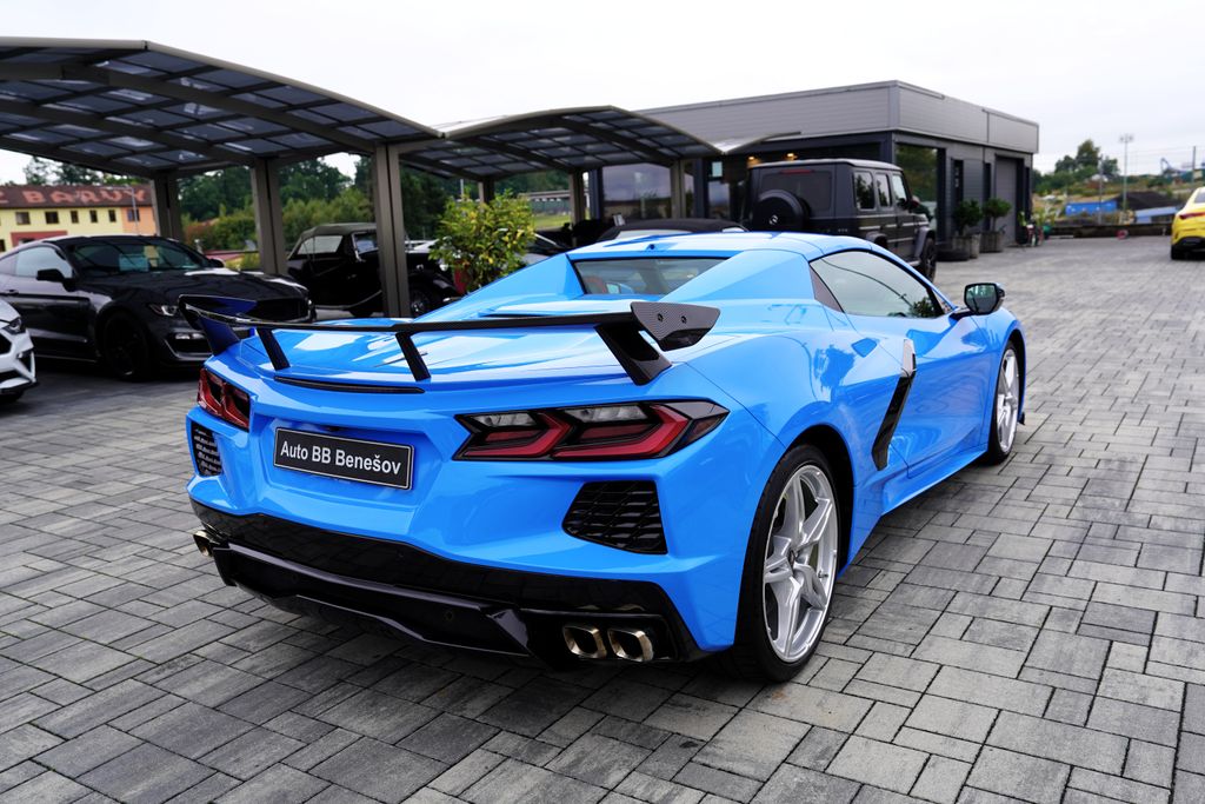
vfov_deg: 43.6
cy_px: 402
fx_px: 1004
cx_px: 602
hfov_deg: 61.9
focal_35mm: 30
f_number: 4.5
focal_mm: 30
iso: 100
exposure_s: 1/60
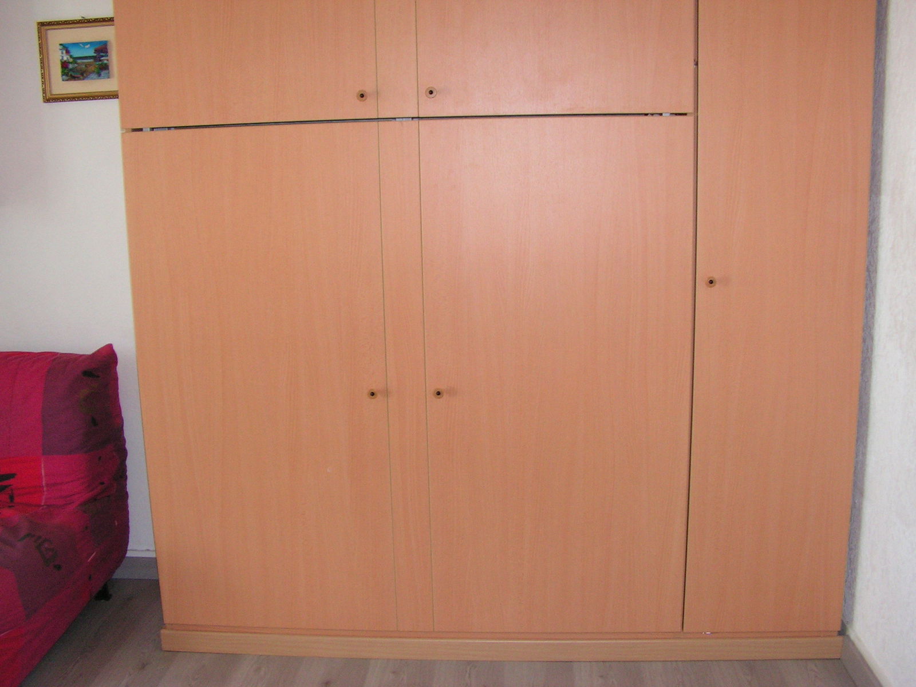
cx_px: 458
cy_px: 344
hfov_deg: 51.4
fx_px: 953
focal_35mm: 36
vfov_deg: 39.7
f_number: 3.2
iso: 200
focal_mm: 6
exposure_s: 1/40
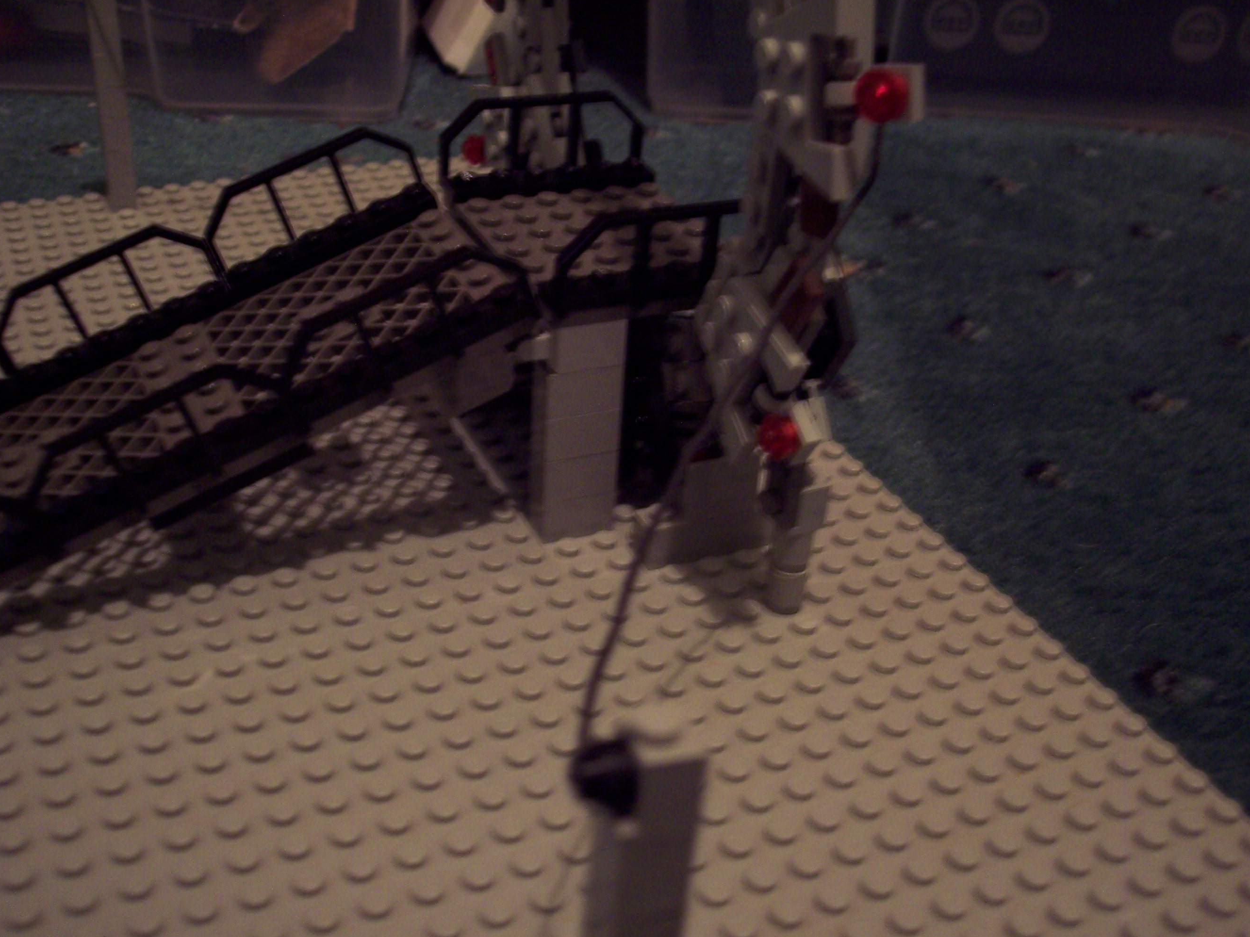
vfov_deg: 34.3
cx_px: 633
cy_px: 493
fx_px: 1517
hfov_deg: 44.8
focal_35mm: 42
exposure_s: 1/4
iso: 200
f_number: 3.4
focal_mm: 8
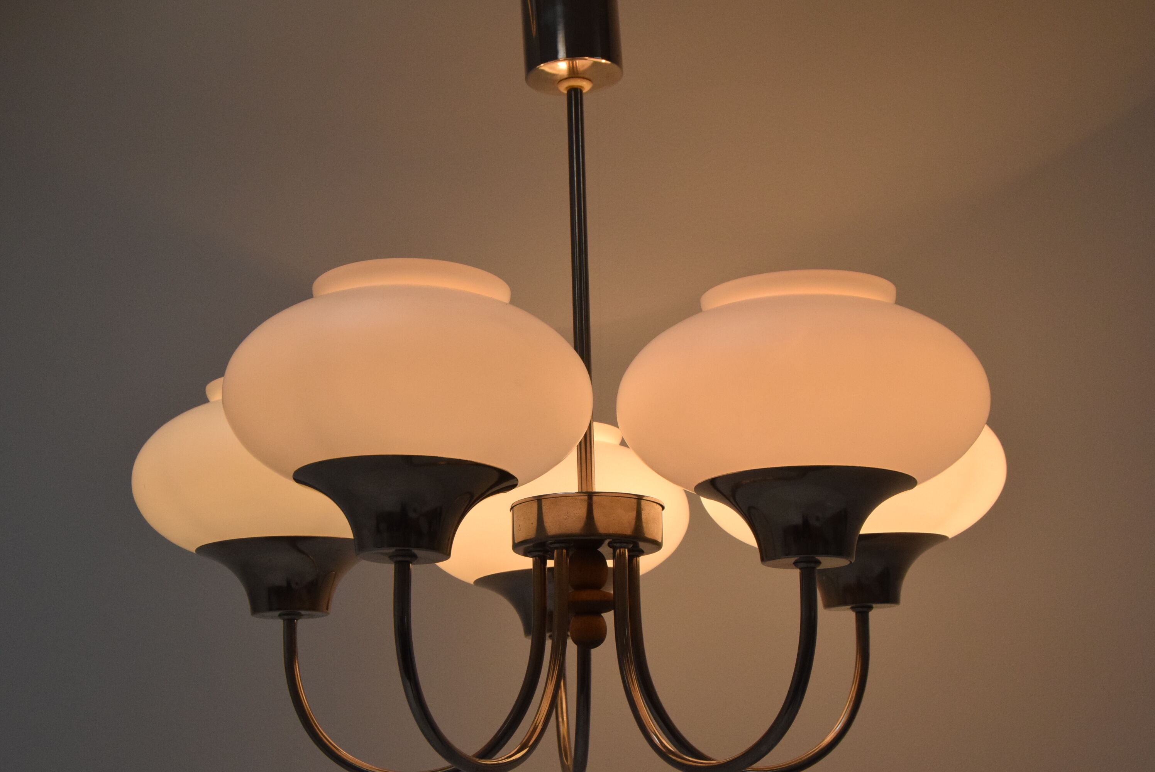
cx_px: 578
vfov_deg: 23.8
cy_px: 386
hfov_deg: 35.0
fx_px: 1830
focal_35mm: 57
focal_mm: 38
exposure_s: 1/500
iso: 1600
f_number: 11
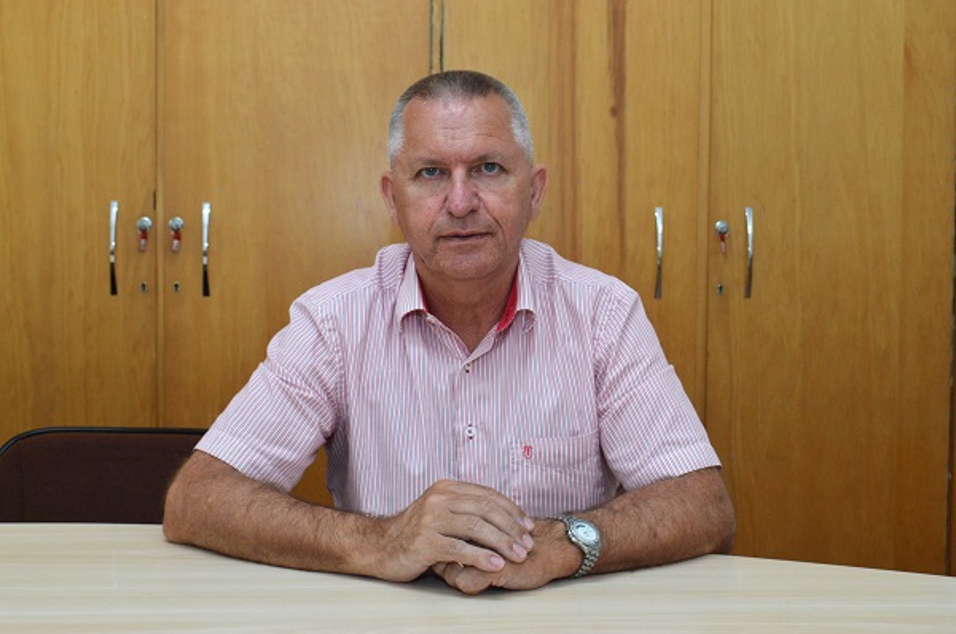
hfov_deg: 41.2
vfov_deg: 28.0
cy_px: 317
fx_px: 1273
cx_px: 478
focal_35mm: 48
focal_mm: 32
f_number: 8
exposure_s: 1/80
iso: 800
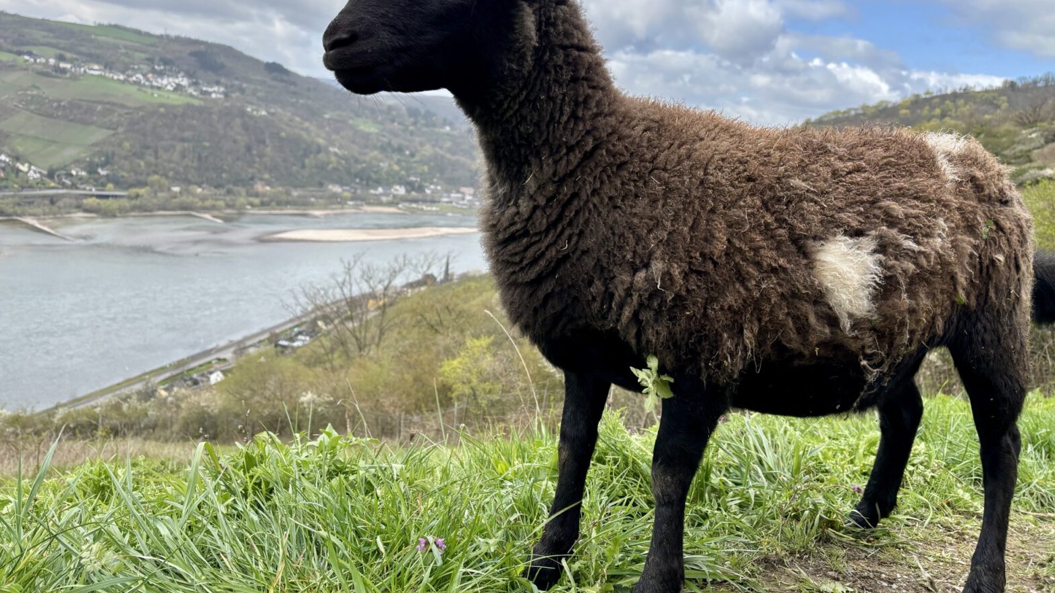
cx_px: 528
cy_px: 237
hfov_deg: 66.1
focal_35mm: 29
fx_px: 811
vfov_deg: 40.0
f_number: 1.6
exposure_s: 1/1263
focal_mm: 5.96
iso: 50
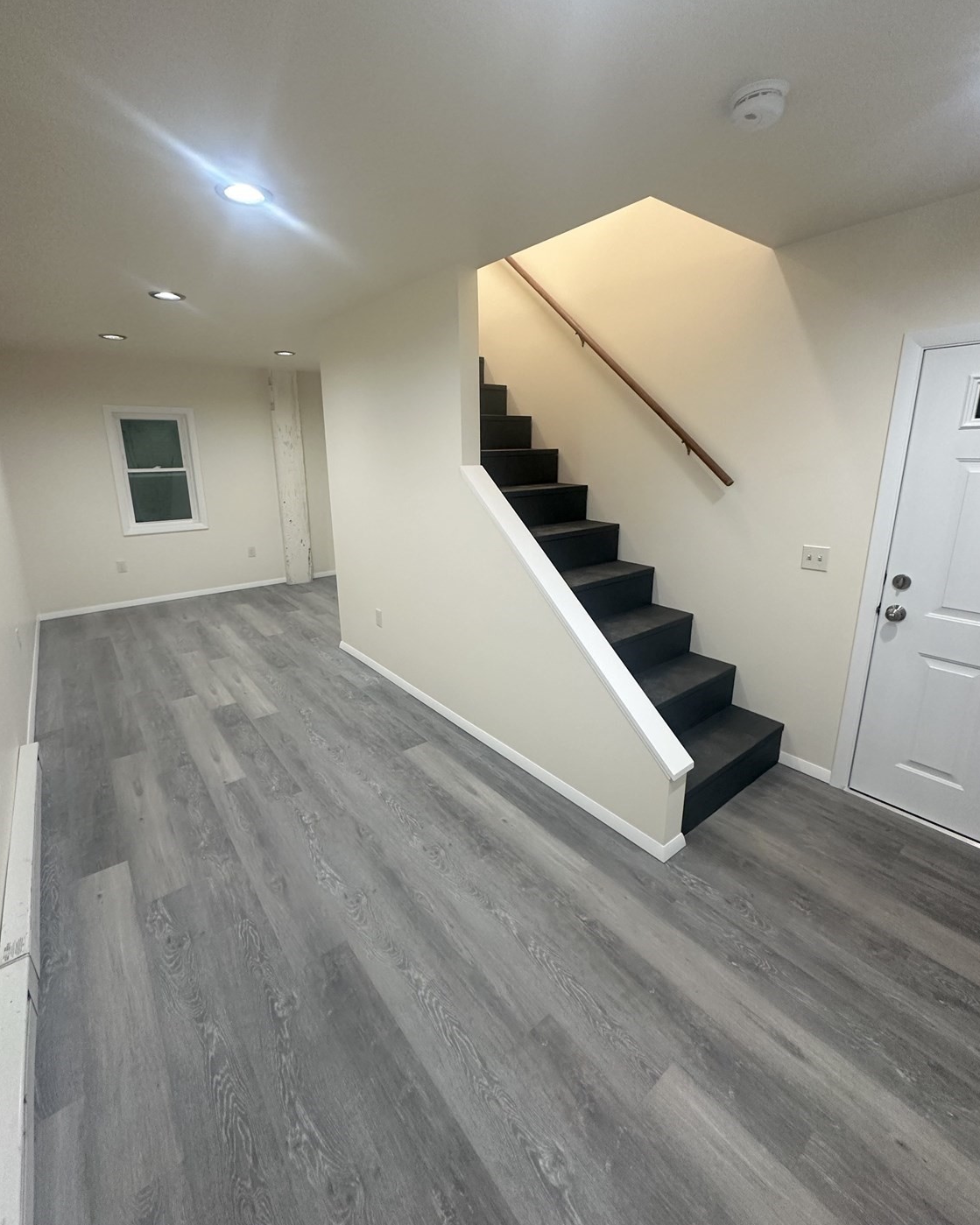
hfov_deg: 84.0
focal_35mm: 15
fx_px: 544
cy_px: 580
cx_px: 488
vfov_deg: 96.7
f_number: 2.2
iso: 250
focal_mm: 2.22
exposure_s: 1/120
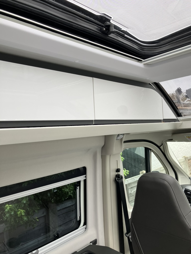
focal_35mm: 28
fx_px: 206
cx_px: 96
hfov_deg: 49.7
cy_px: 127
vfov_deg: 63.4
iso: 64
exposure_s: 1/121
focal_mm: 3.99
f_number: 1.8
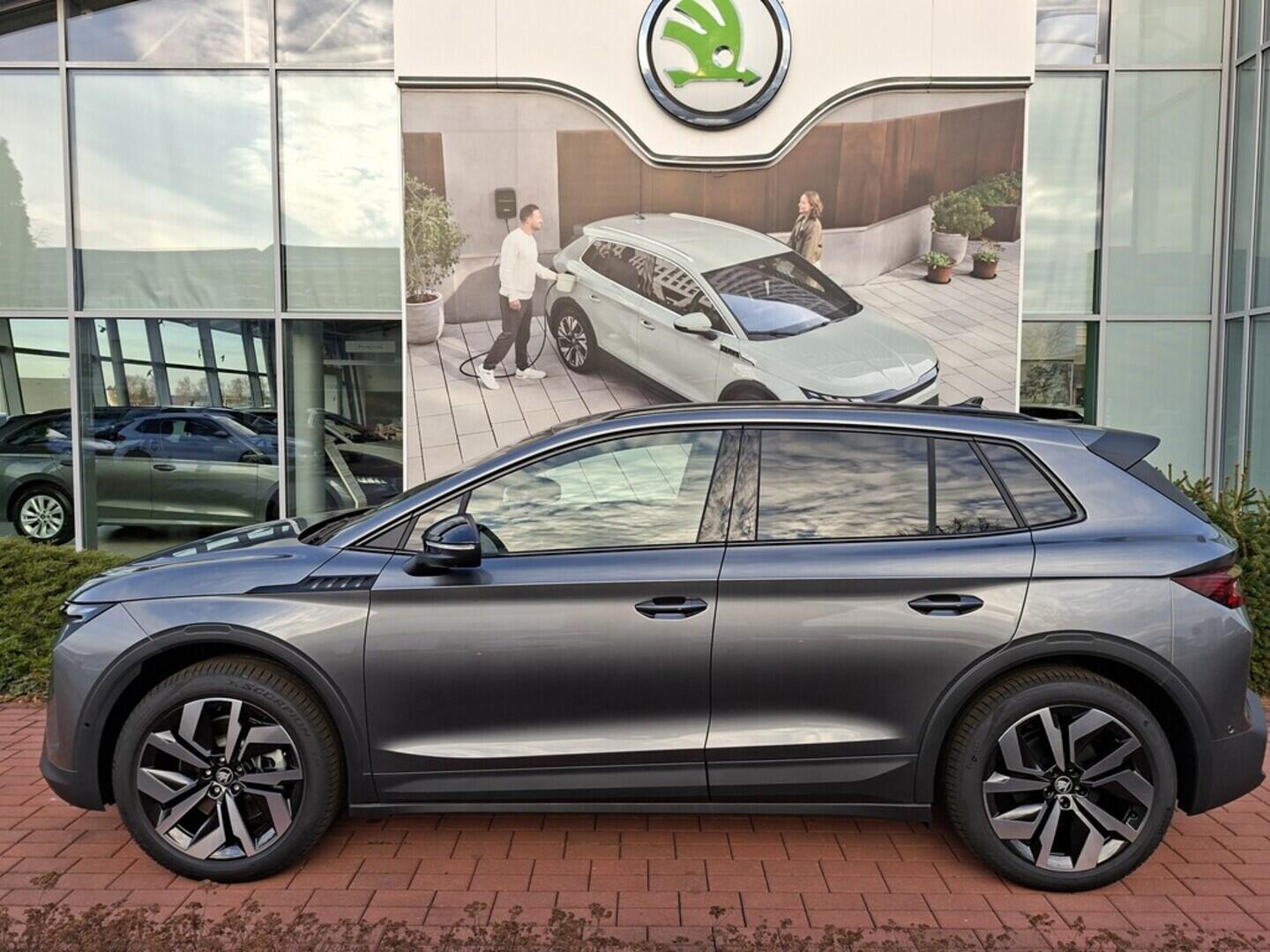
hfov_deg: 73.9
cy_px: 476
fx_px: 844
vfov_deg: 58.9
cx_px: 635
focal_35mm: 23
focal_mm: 5.54
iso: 50
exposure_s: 1/253
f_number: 1.8
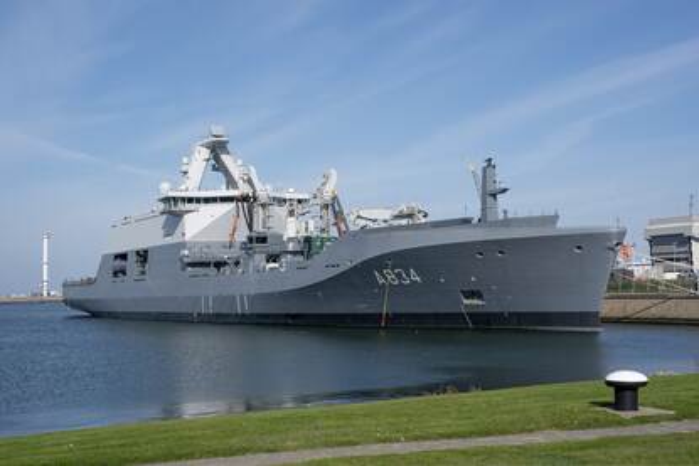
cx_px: 350
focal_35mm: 46
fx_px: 893
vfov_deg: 29.3
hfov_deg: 42.7
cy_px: 233
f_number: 8
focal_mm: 46
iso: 320
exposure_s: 1/1250
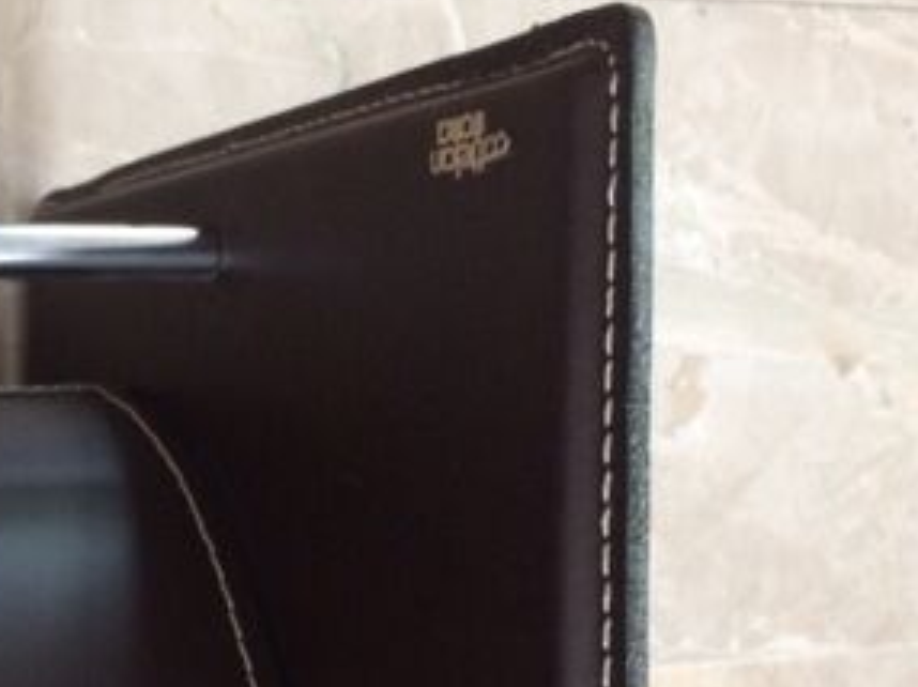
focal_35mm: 65
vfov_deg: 22.4
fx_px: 1722
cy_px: 514
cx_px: 106
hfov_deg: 28.8
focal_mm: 4.15
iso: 320
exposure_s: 1/25
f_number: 2.2
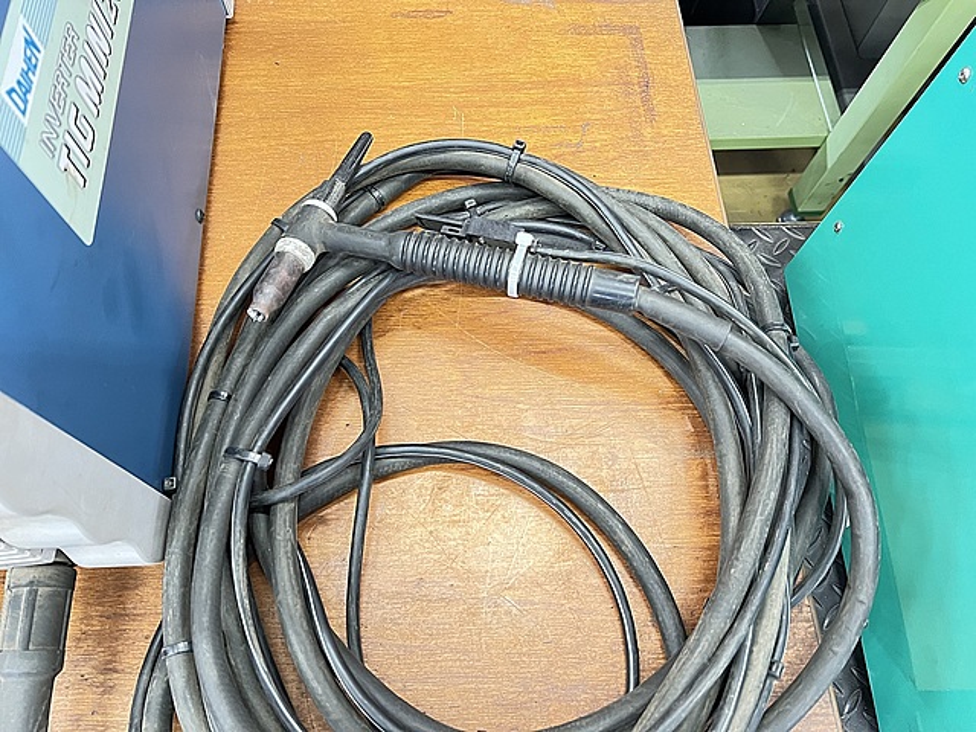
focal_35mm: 26
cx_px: 488
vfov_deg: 53.1
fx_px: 733
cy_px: 366
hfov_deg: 67.3
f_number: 1.5
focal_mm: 5.7
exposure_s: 1/40
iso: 640
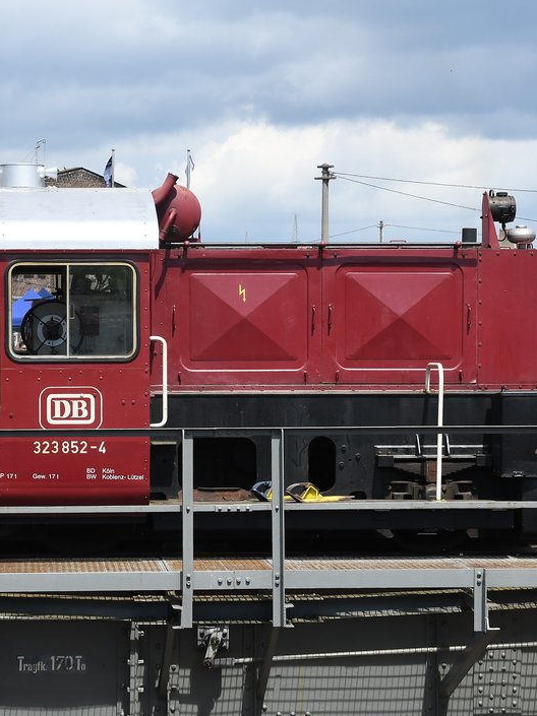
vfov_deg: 17.4
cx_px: 173
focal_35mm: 113
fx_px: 2339
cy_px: 372
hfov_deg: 13.1
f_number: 9
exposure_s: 1/800
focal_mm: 46
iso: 320
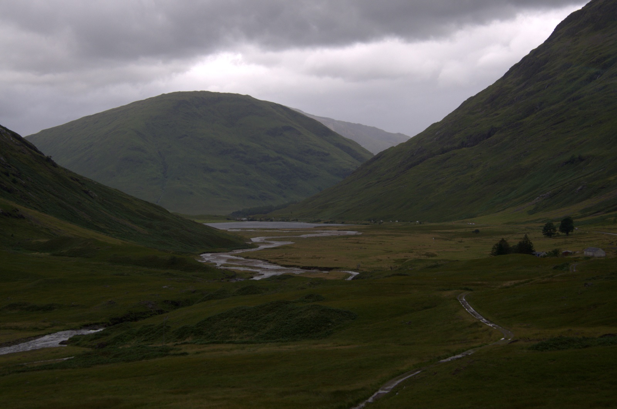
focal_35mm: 69
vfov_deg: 19.6
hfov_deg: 29.3
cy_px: 204
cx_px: 308
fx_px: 1180
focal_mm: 46
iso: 640
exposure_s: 1/200
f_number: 5
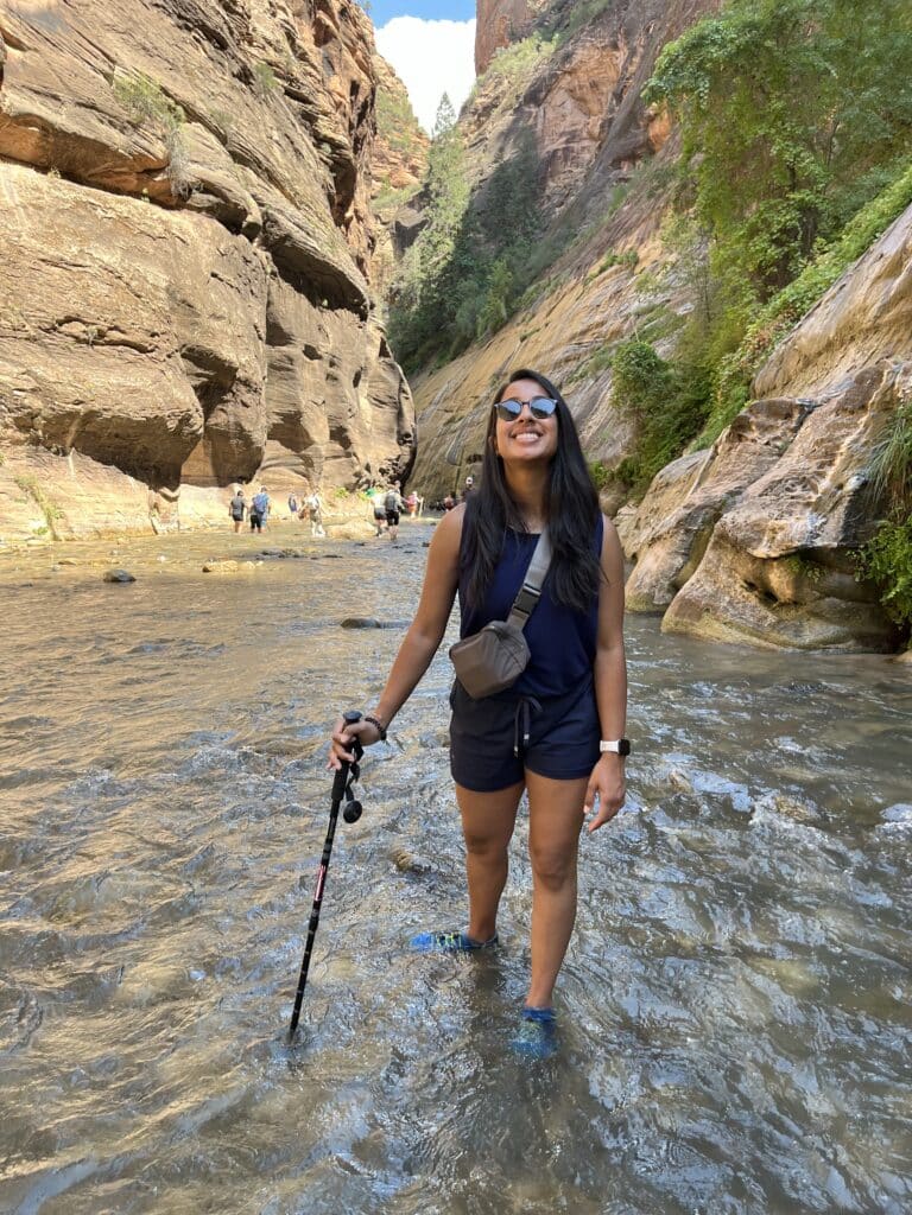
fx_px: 913
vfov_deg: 67.3
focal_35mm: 26
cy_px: 608
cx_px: 456
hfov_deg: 53.1
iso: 50
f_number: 1.6
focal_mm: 5.1
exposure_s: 1/339
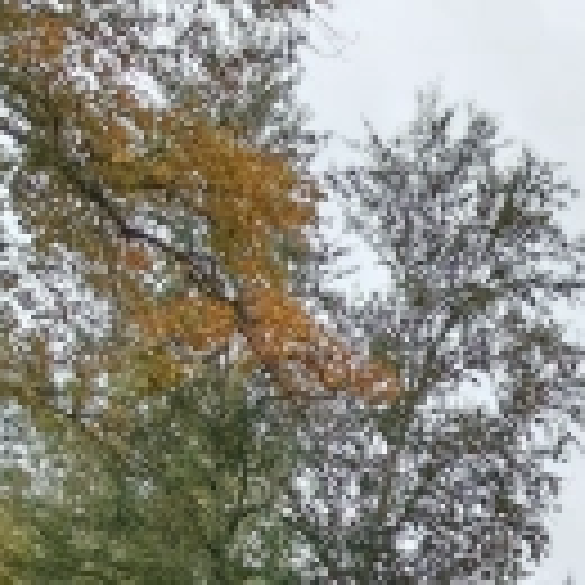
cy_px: 747
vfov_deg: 22.8
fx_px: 1300
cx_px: 1116
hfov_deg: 18.4
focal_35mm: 68
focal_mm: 1.96
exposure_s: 1/100
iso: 64
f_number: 2.2
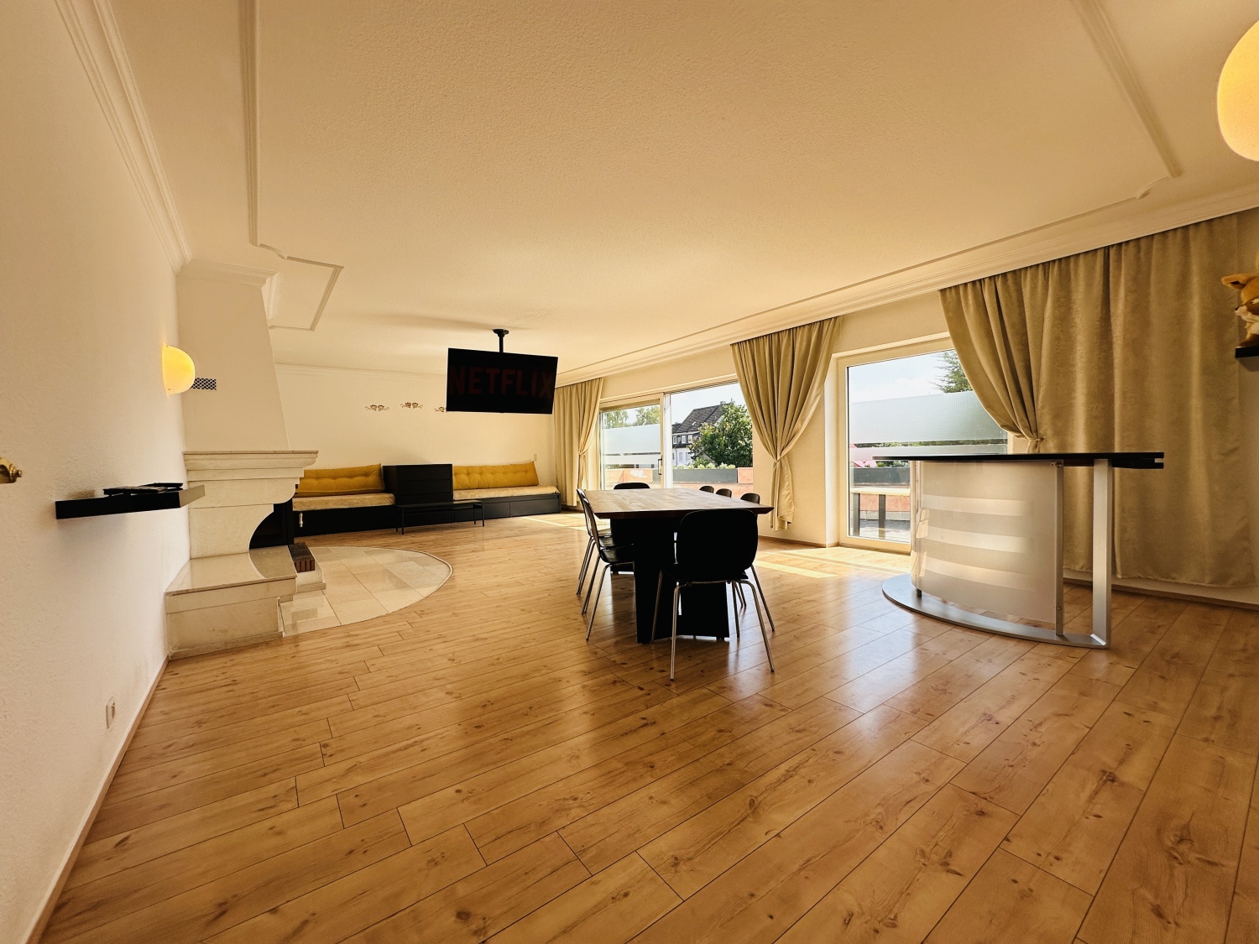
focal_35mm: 14
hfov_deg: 102.1
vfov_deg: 85.7
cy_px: 472
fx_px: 509
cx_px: 630
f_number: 2.2
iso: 40
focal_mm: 2.22
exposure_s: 1/493
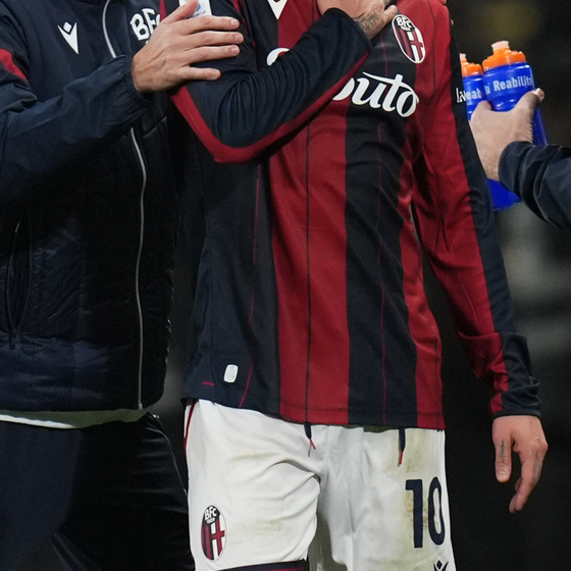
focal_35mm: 849
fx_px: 15844
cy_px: 168
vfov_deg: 2.1
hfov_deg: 2.1
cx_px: 235
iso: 2000
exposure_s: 1/1600
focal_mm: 400
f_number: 3.2
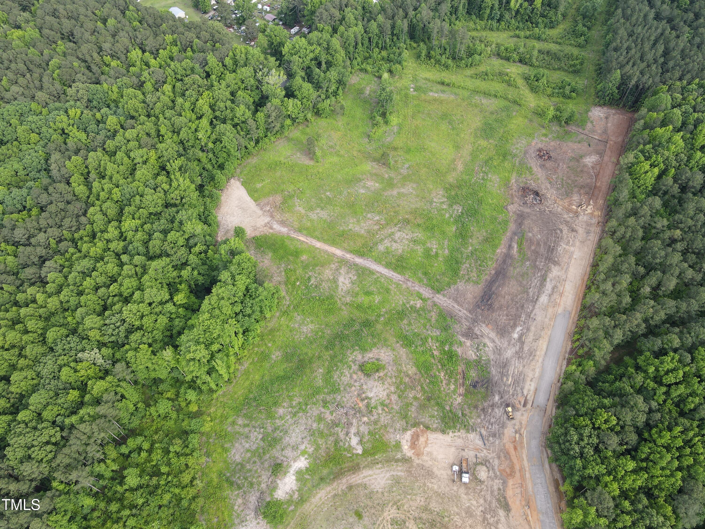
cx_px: 352
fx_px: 489
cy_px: 264
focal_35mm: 24
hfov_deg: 71.6
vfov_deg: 56.8
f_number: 2.8
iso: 100
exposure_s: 1/100
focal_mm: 4.5
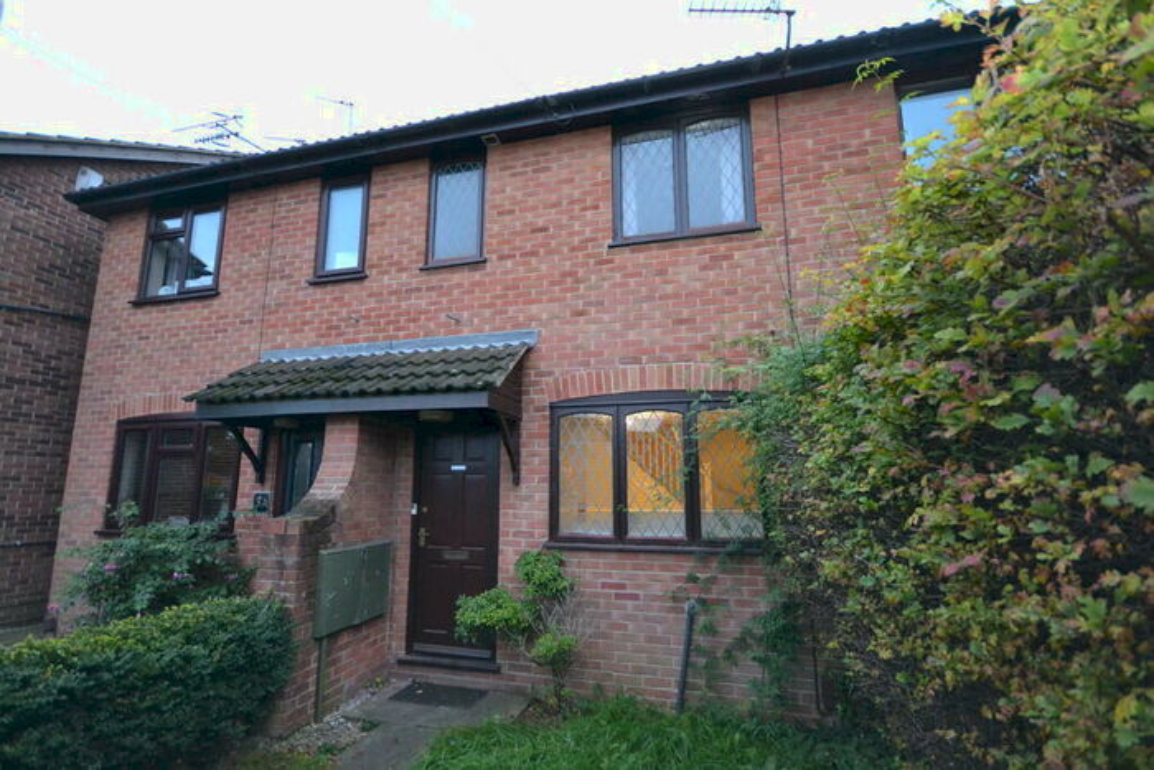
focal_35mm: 15
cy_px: 385
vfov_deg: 77.4
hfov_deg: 100.4
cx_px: 577
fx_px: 481
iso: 1800
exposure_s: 1/60
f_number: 4
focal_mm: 10
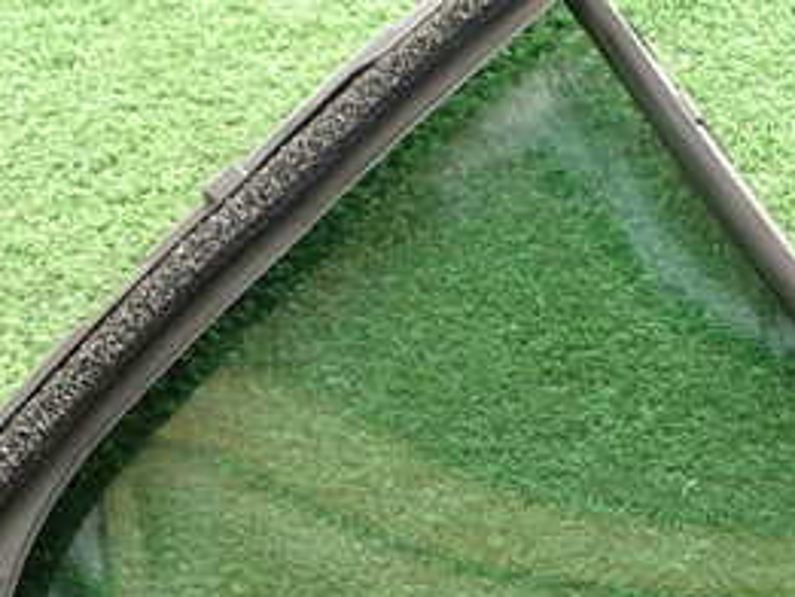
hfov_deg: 27.9
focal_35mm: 69
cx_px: 548
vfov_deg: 21.0
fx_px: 1585
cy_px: 515
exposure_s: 1/100
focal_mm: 5.4
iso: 100
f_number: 2.3
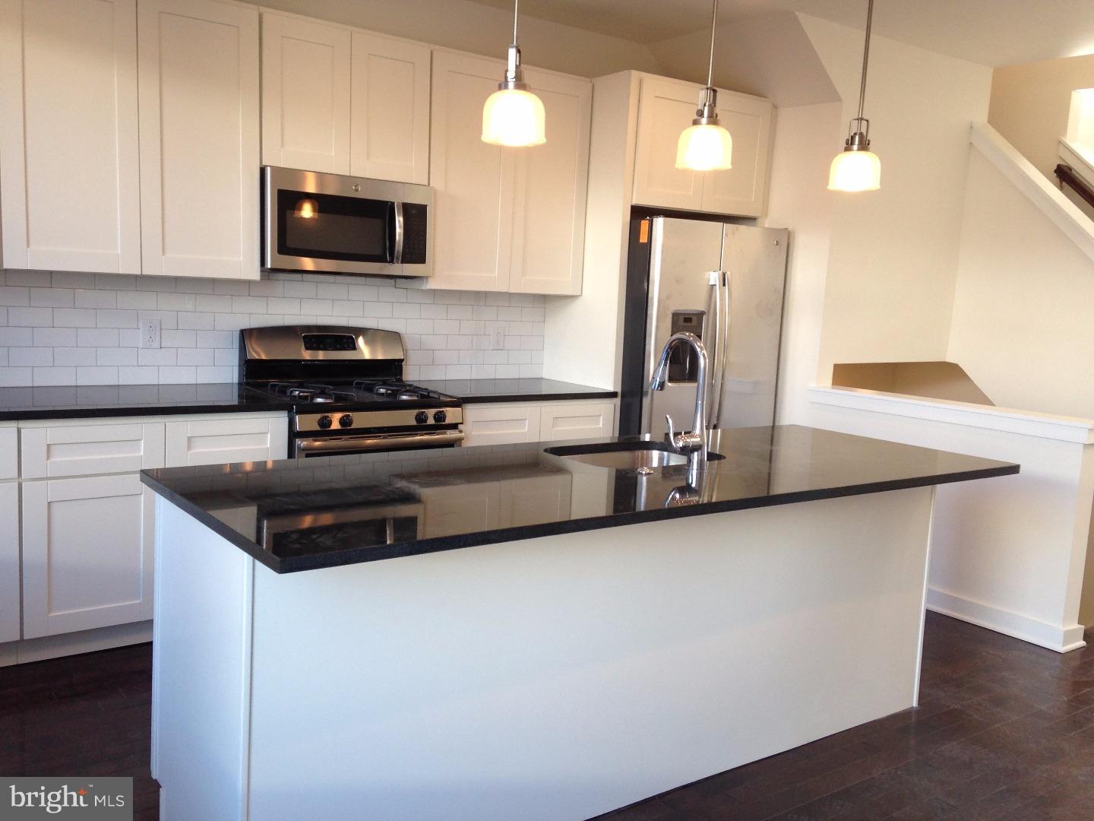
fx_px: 1043
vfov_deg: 42.9
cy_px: 410
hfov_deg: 55.4
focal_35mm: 33
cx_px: 547
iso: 64
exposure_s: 1/40
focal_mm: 4.12
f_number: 2.4
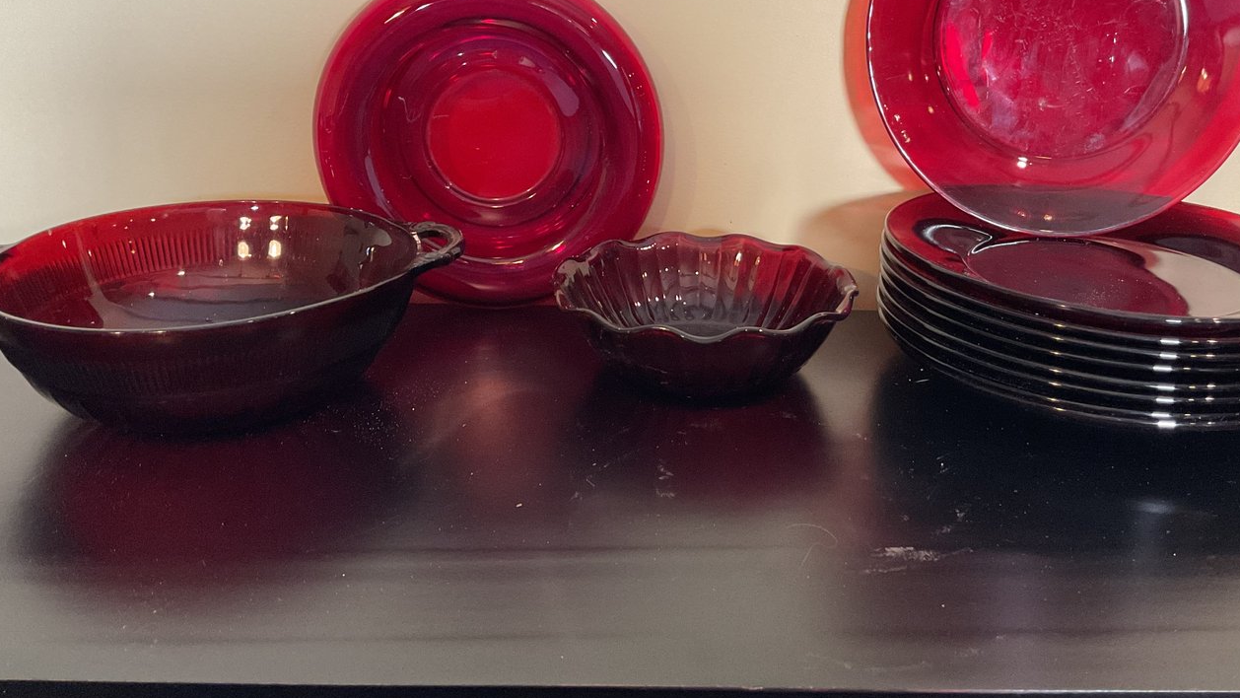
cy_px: 245
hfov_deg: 52.7
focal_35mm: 38
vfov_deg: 31.0
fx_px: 1250
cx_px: 675
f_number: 1.8
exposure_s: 1/60
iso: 160
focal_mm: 3
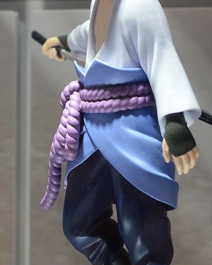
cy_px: 58
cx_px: 90
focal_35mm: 126
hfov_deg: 12.2
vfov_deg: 15.2
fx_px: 988
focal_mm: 50
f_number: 6.3
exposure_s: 1/160
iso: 2000
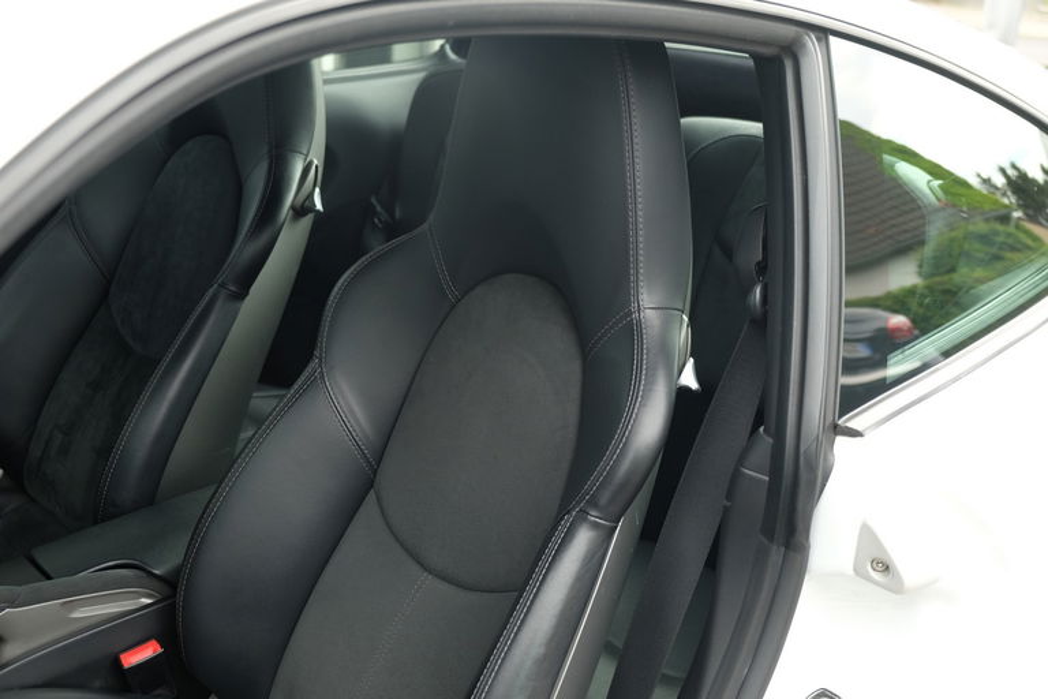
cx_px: 524
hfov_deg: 46.4
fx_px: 1223
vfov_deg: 31.9
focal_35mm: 42
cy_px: 350
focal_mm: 27.7
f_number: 3.2
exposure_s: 1/125
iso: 200
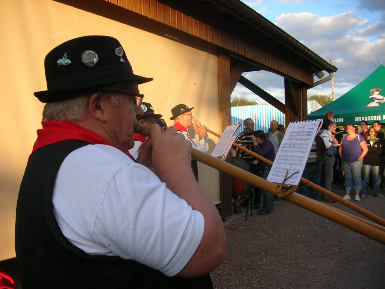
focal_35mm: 35
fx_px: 389
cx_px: 192
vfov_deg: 40.7
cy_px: 144
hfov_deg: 52.6
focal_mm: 5.8
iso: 50
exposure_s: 1/252
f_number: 2.8
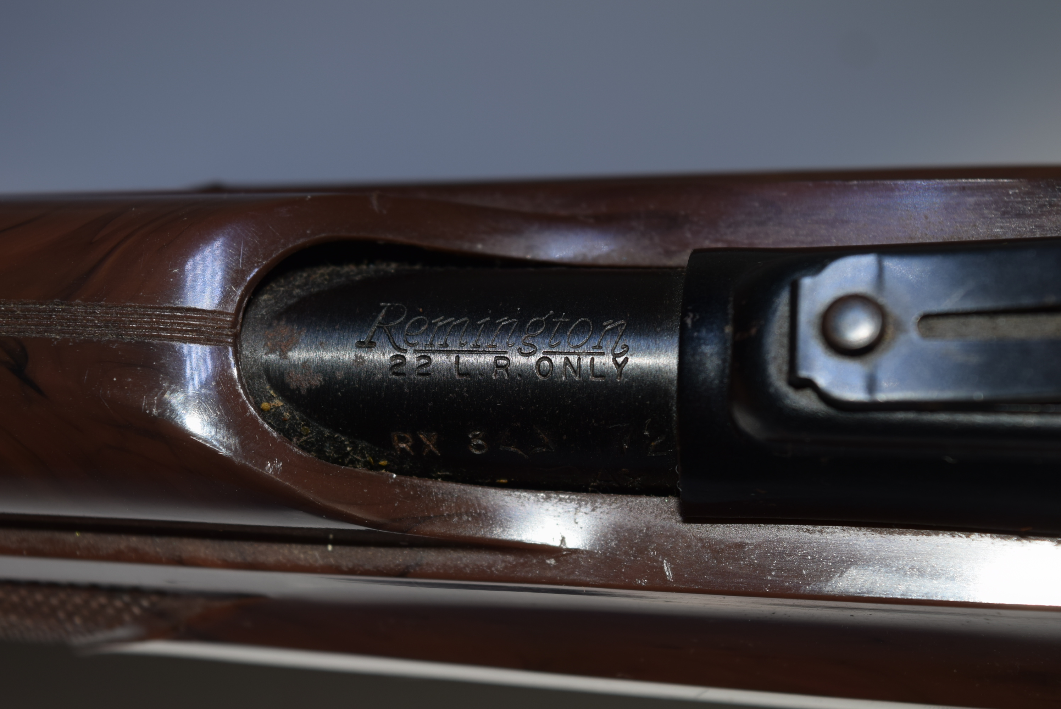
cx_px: 530
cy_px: 354
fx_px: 2433
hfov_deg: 24.6
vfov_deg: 16.6
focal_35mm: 82
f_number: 8
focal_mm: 55
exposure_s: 1/60
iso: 100
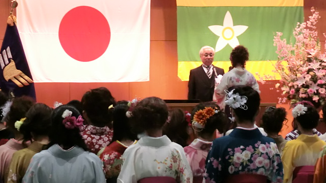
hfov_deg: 9.8
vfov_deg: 5.5
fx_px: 1893
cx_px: 163
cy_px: 116
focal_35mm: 219
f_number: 5.9
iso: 800
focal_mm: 35.2
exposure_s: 1/50
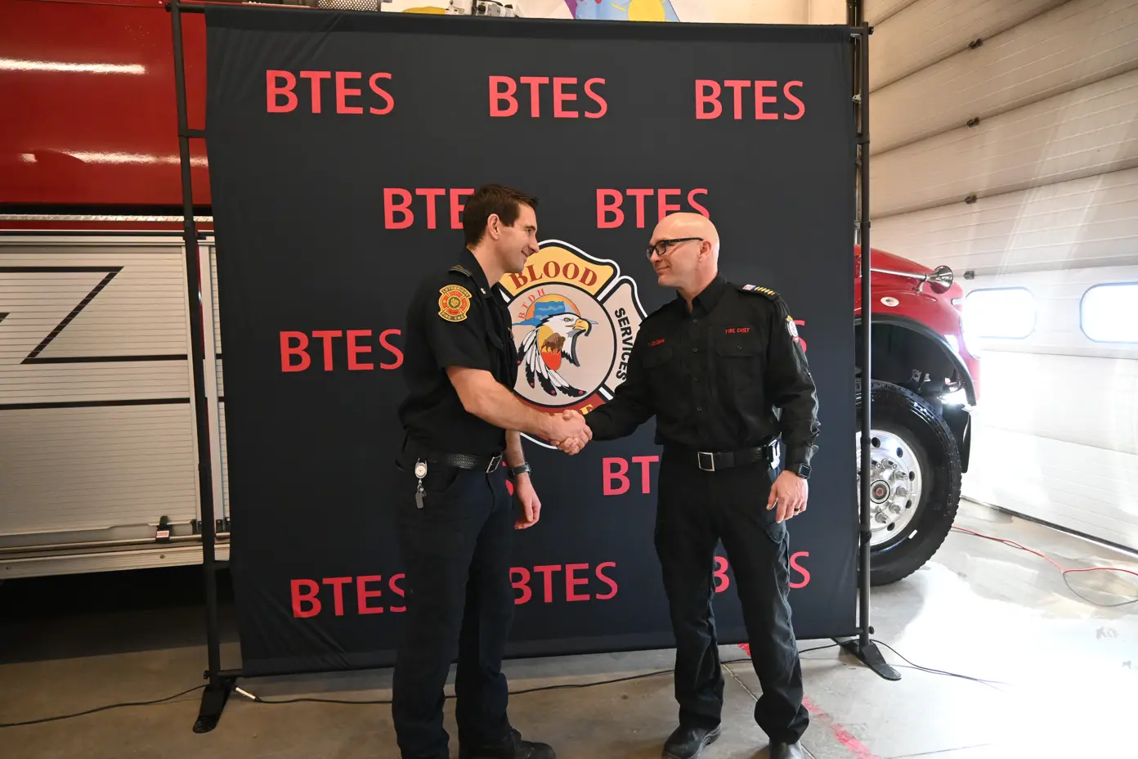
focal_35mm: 24
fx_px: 759
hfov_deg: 73.7
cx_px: 569
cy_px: 380
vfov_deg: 53.1
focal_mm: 16
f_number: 3.5
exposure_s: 1/125
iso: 2000
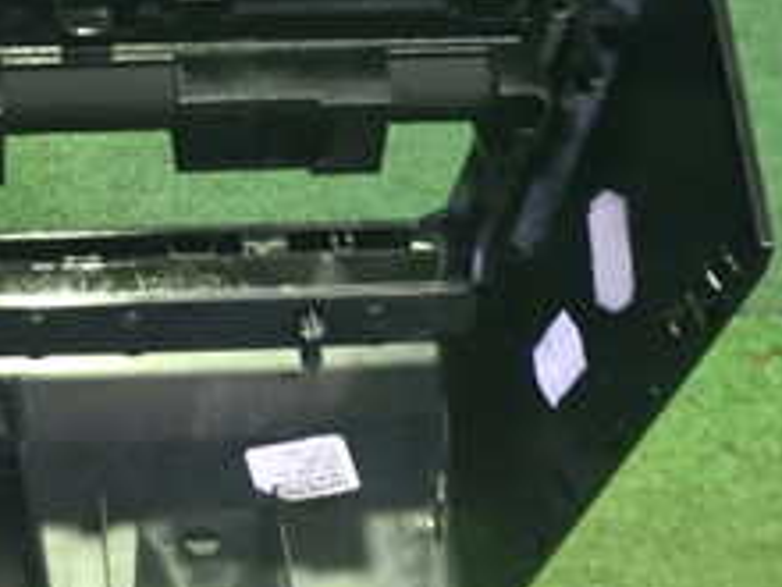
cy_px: 445
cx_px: 92
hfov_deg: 23.3
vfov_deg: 17.9
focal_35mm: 82
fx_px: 1852
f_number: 2.3
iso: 800
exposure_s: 1/25
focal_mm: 5.4
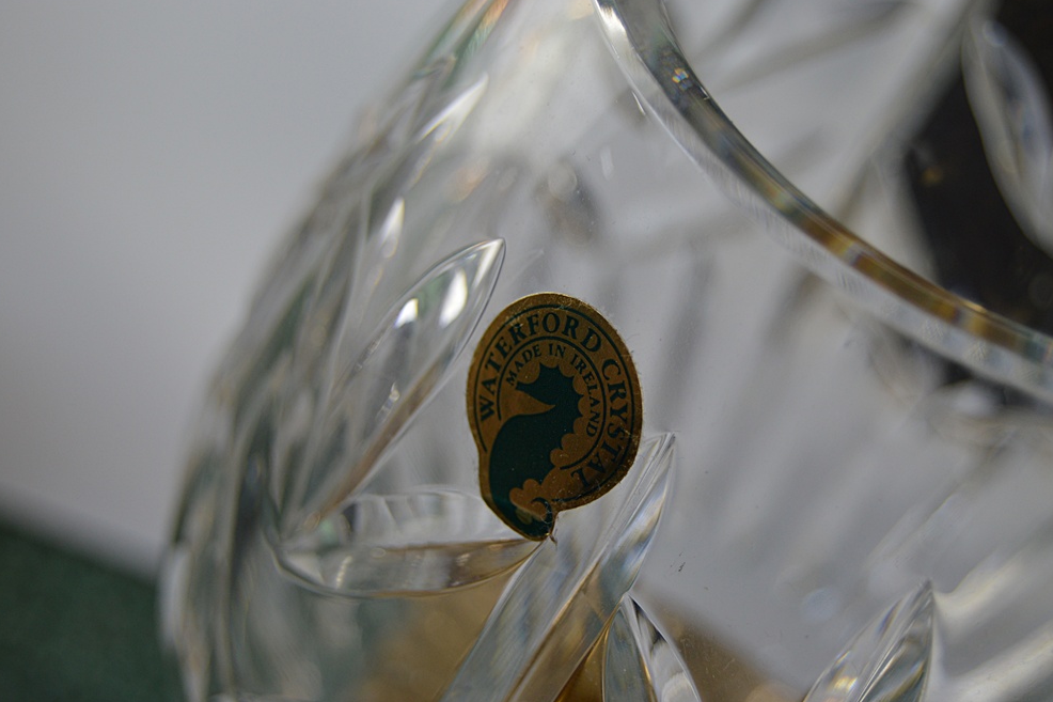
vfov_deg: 18.7
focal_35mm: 73
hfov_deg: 27.7
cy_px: 350
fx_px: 2135
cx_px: 529
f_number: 5.6
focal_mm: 48
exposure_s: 1/125
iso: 400
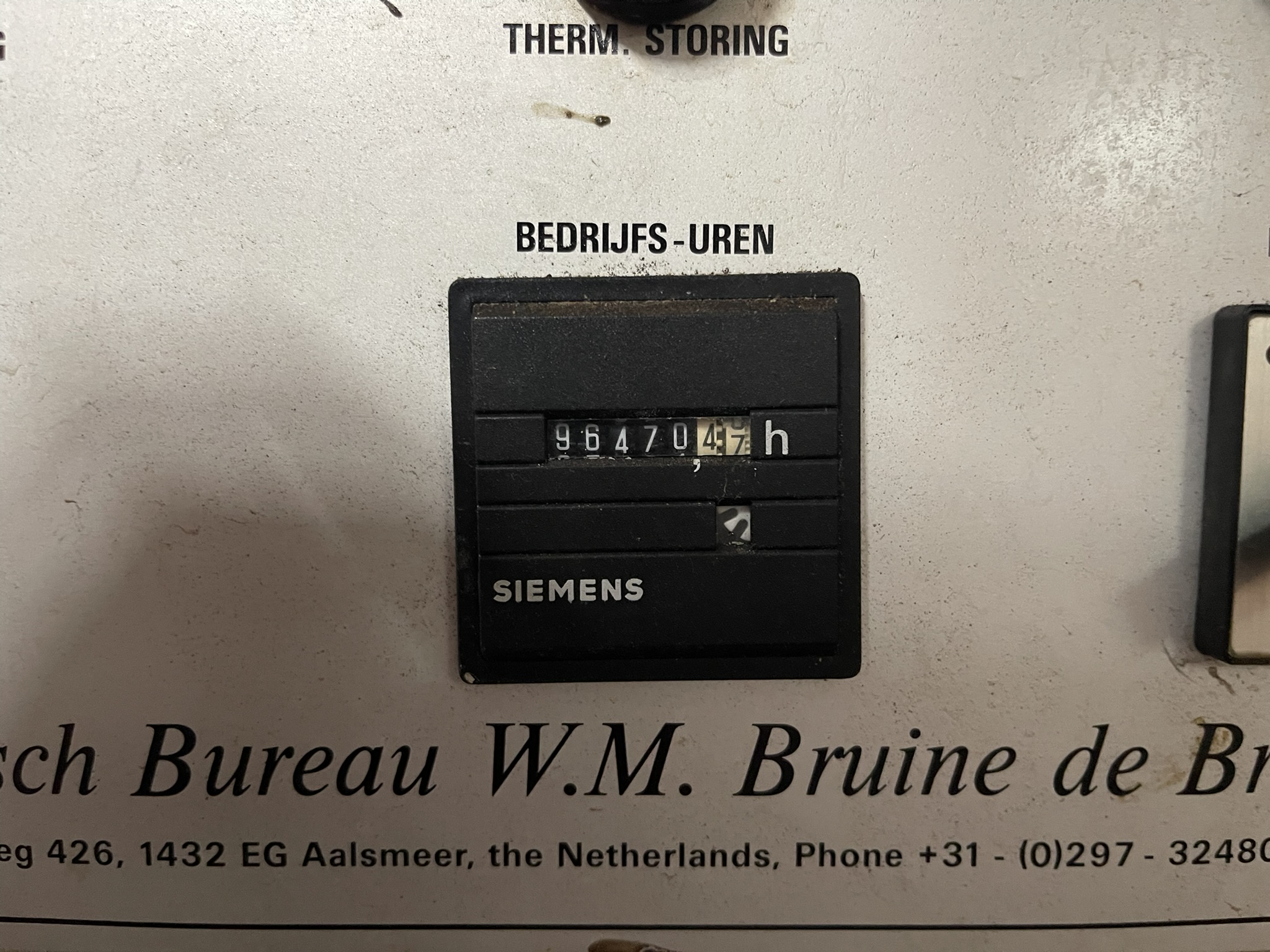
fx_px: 917
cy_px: 476
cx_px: 635
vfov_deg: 54.9
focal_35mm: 25
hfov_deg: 69.4
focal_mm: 5.1
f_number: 1.6
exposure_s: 1/55
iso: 500
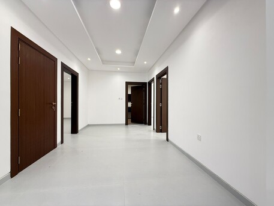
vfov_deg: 85.7
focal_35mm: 14
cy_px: 103
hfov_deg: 102.0
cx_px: 137
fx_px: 111
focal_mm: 2.22
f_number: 2.2
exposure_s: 1/100
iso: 250
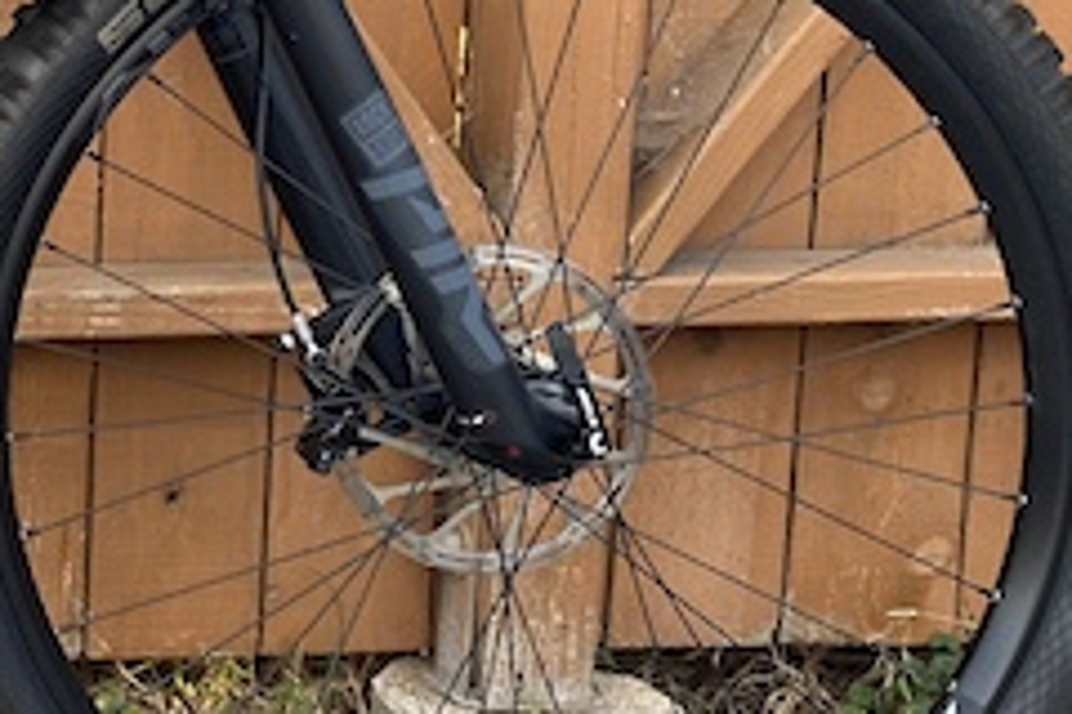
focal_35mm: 90
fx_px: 2680
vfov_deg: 15.0
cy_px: 62
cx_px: -558
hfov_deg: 19.5
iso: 64
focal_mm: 4.25
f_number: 1.8
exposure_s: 1/121
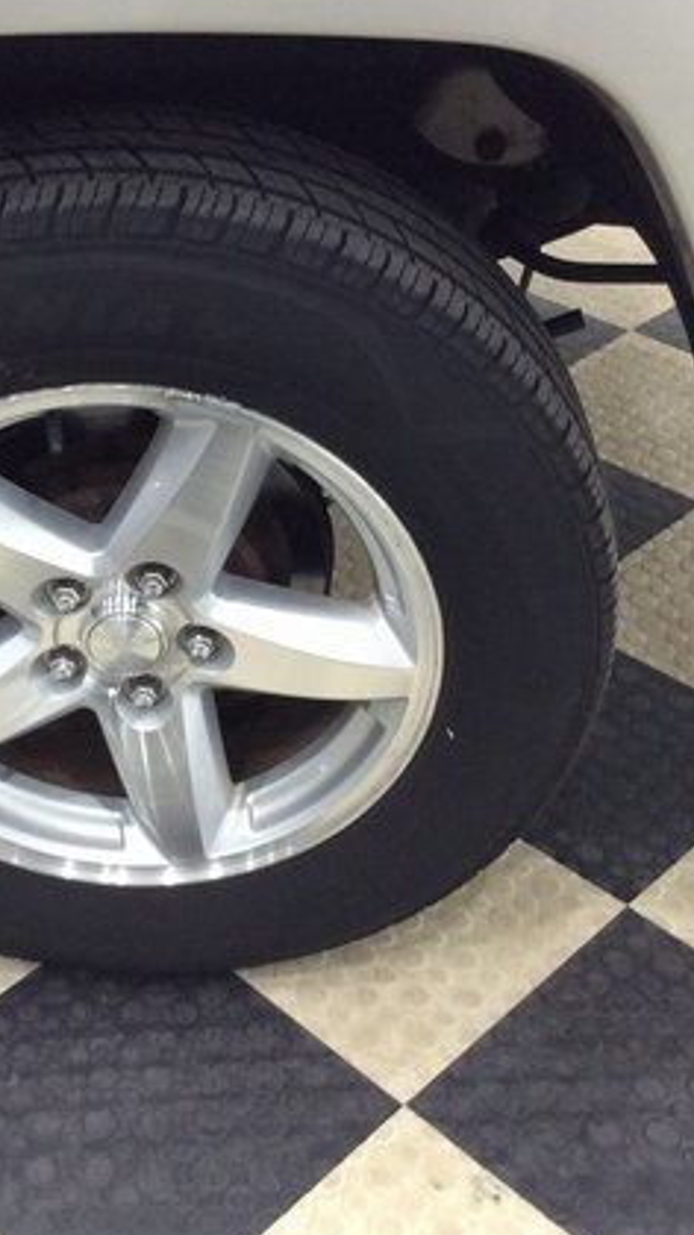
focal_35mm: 53
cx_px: 132
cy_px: 568
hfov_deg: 22.3
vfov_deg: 39.2
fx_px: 1735
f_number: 2.4
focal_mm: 3.3
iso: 125
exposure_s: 1/25
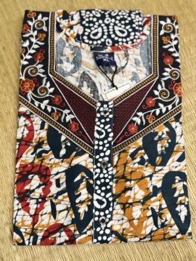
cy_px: 130
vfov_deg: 71.6
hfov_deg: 56.8
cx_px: 98
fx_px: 181
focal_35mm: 24
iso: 320
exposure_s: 1/50
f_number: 1.78
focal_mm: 6.76
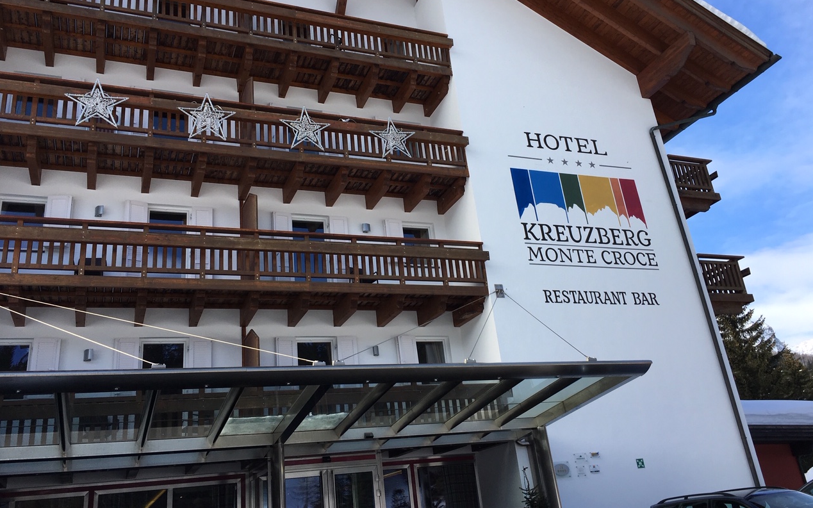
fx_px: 687
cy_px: 229
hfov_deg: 61.2
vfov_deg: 40.5
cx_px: 407
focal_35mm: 31
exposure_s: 1/630
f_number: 2.2
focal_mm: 4.15
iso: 25
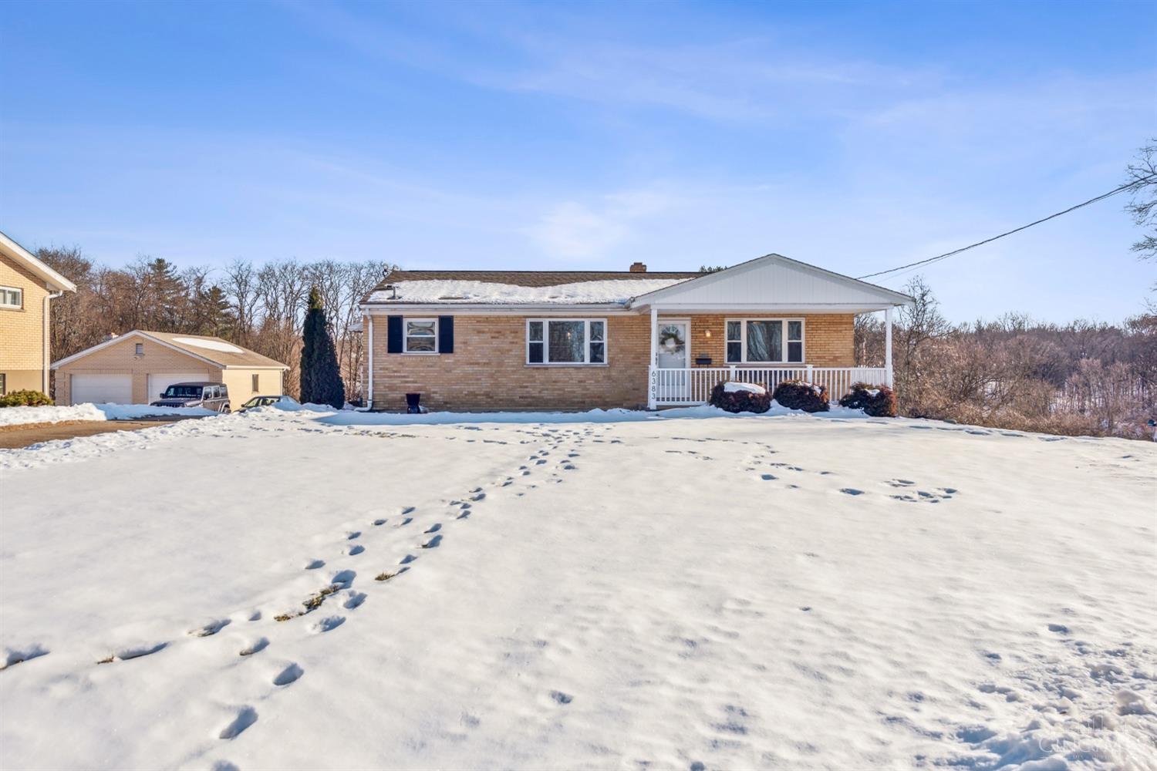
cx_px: 578
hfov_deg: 73.7
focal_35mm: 24
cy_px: 386
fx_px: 771
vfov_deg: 53.1
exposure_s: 1/200
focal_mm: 24
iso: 100
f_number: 8
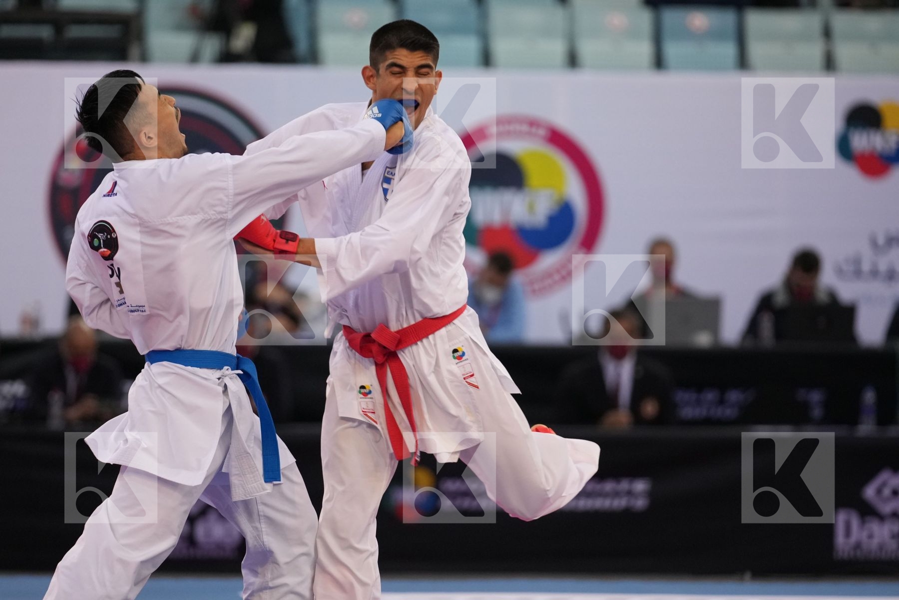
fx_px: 7191
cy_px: 300
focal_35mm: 288
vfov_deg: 4.8
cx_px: 450
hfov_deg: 7.2
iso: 2000
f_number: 2.8
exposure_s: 1/1000
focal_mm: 192
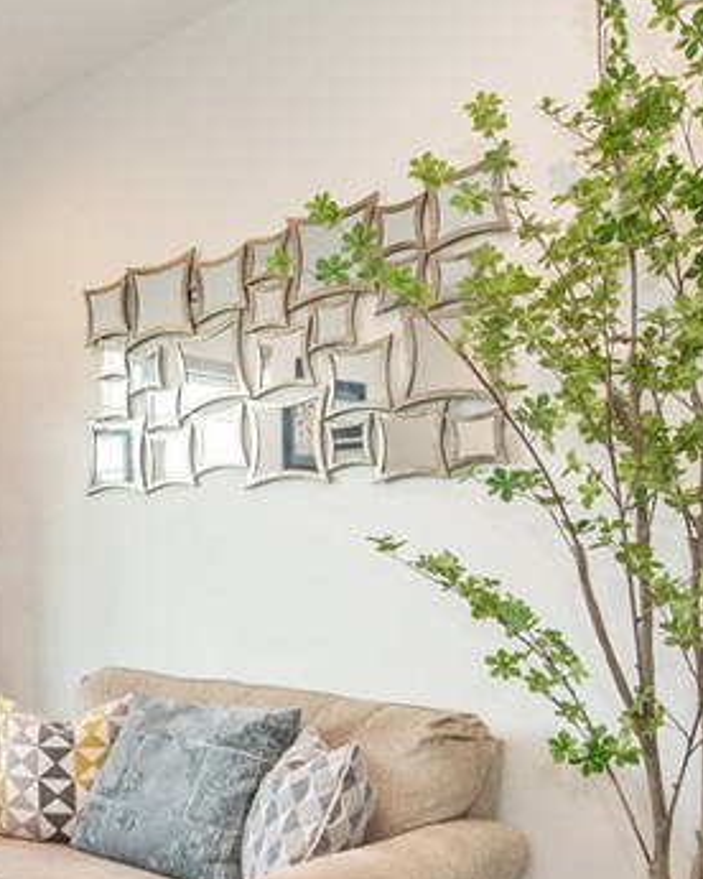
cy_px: 559
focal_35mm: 39
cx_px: -99
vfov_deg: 46.4
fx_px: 1014
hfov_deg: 32.8
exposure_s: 1/125
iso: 800
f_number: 5.6
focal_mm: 14
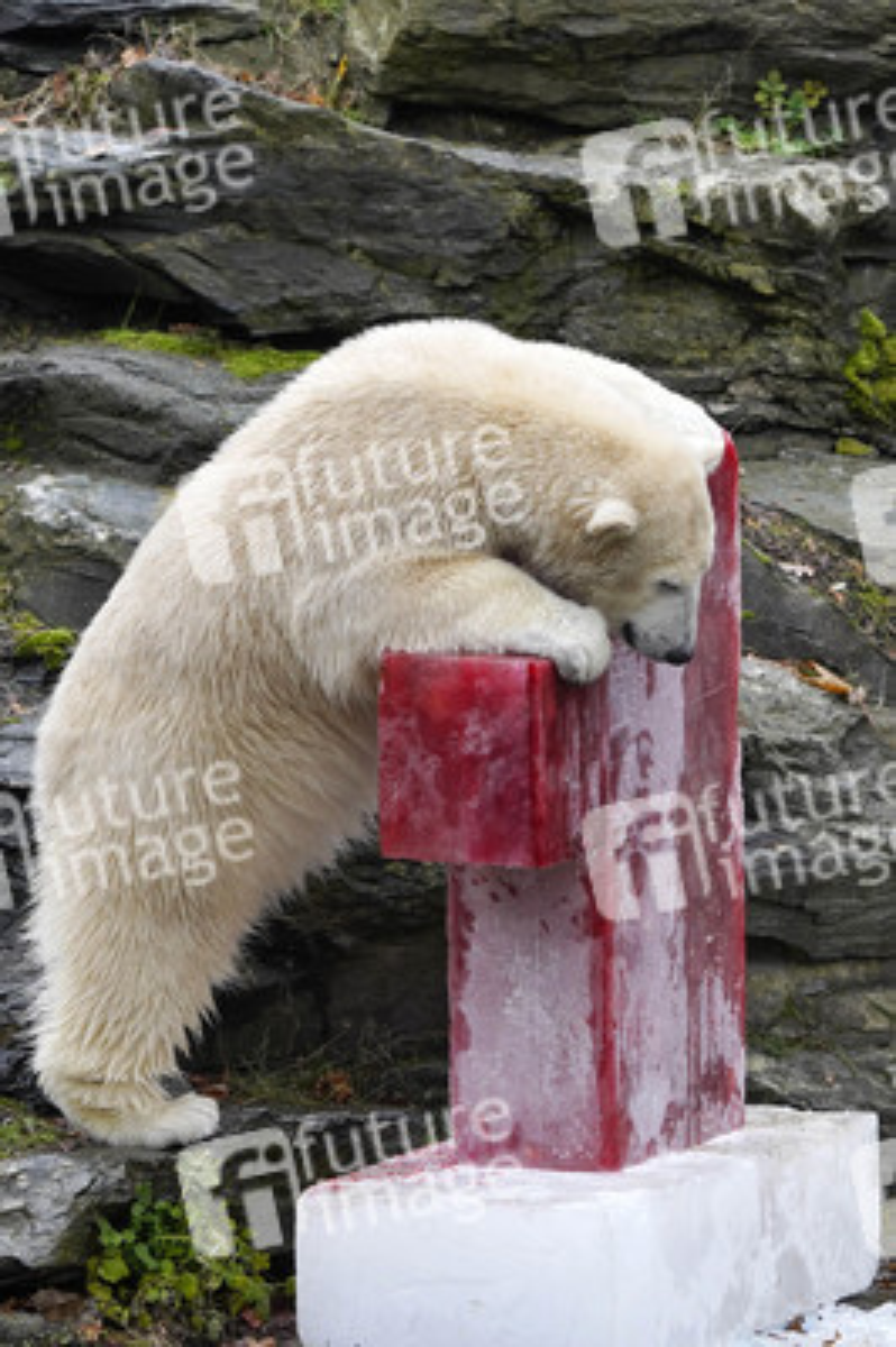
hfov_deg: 6.9
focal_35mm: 200
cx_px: 448
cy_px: 674
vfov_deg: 10.3
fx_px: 7479
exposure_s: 1/400
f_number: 7.1
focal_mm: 200
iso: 1600
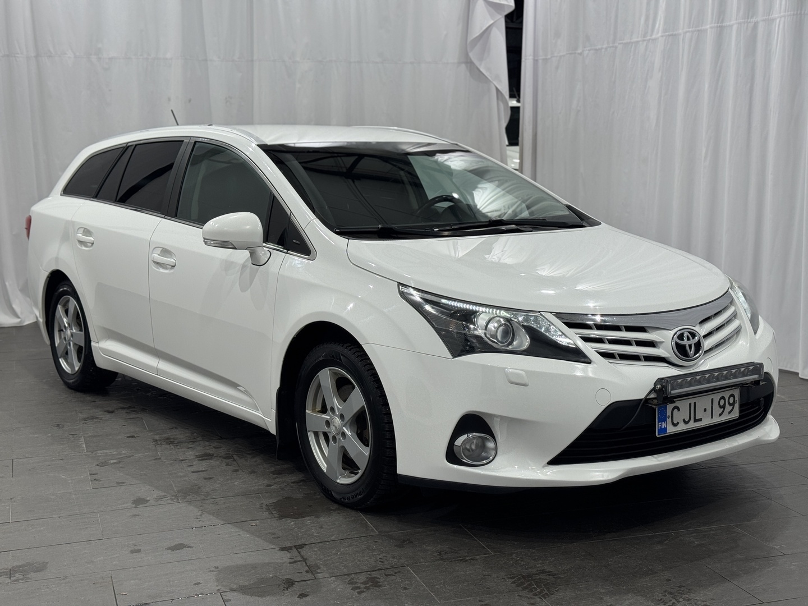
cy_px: 303
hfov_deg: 39.7
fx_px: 1120
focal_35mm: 48
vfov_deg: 30.3
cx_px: 404
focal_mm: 6.76
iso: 64
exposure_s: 1/221
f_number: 1.78
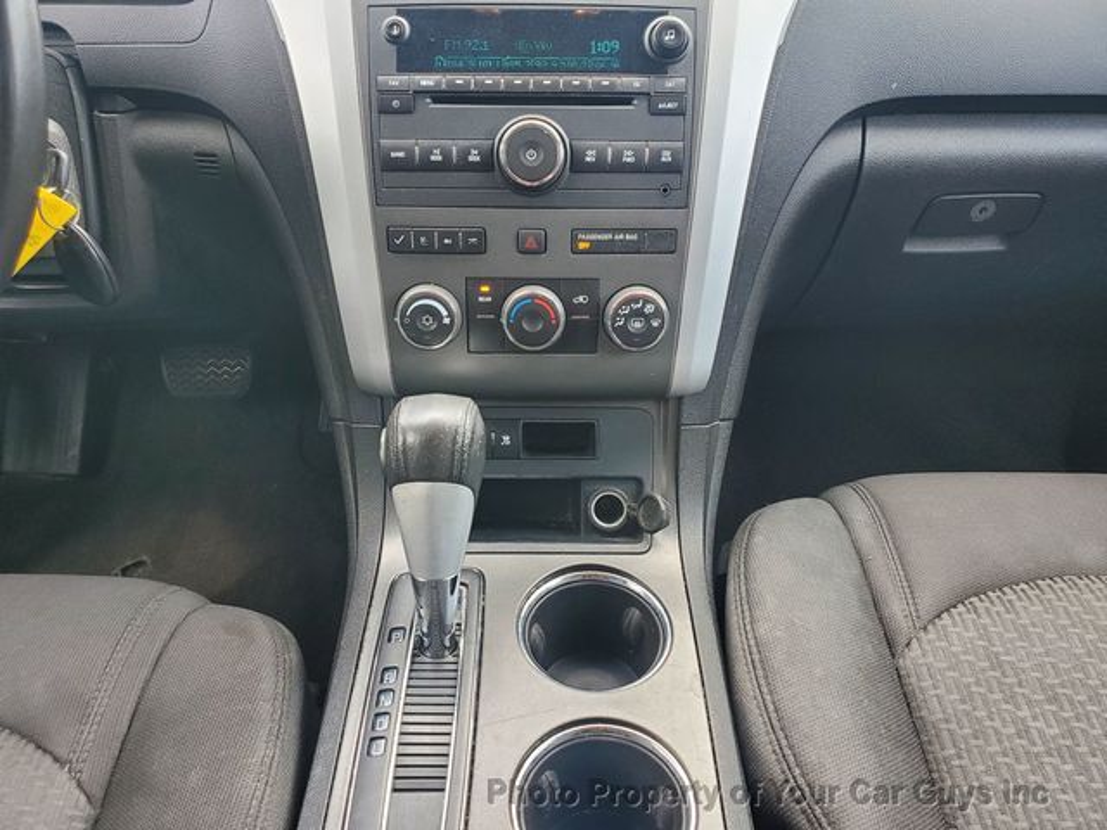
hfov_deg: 67.3
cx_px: 554
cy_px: 415
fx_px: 831
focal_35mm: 26
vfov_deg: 53.1
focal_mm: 4.3
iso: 100
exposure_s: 1/112
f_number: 2.4
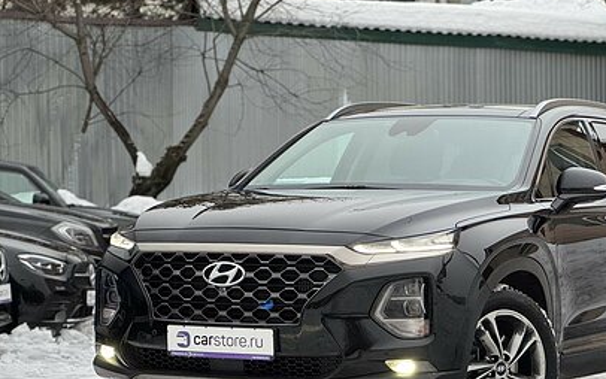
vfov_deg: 11.9
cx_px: 382
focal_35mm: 110
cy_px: 282
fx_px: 1817
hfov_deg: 18.9
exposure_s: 1/60
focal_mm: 9
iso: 400
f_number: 2.8
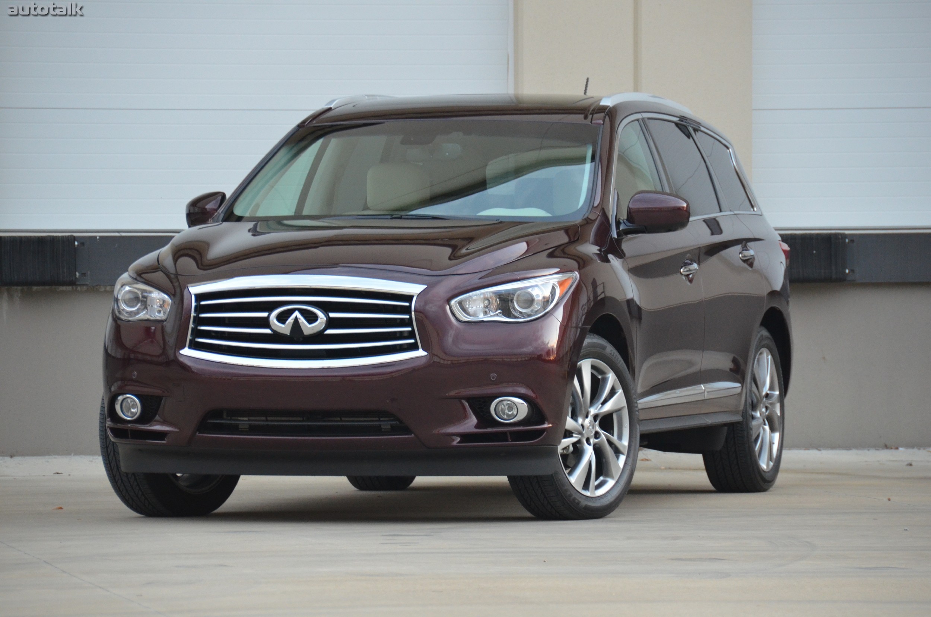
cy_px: 308
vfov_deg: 6.1
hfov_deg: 9.2
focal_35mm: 225
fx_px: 5807
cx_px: 466
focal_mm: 150
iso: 1600
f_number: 5.6
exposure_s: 1/60
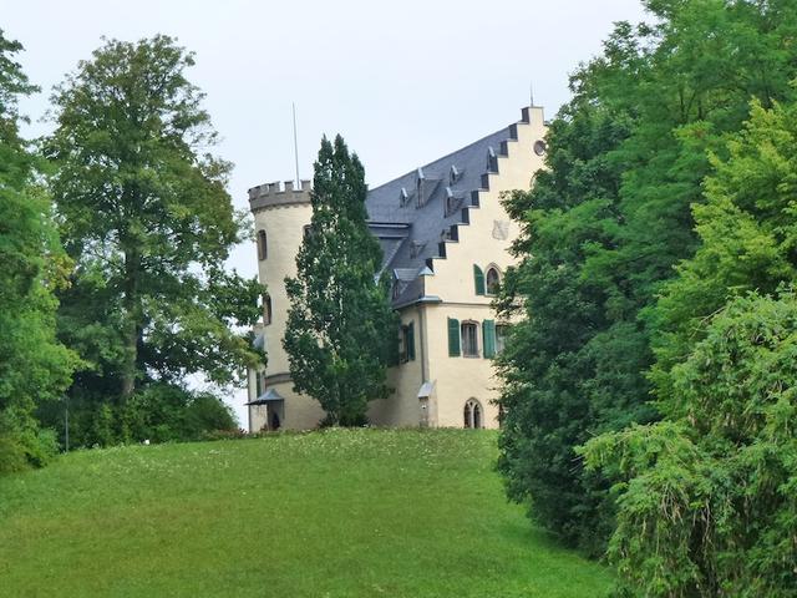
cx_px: 398
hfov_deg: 14.8
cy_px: 299
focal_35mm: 133
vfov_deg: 11.1
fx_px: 3062
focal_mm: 21.7
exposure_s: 1/250
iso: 250
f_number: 5.1
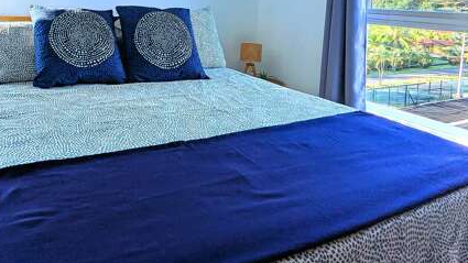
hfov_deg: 66.0
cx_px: 154
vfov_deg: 37.9
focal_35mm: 28
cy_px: 13
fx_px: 347
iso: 32
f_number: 2.2
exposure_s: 1/94.3
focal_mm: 2.35
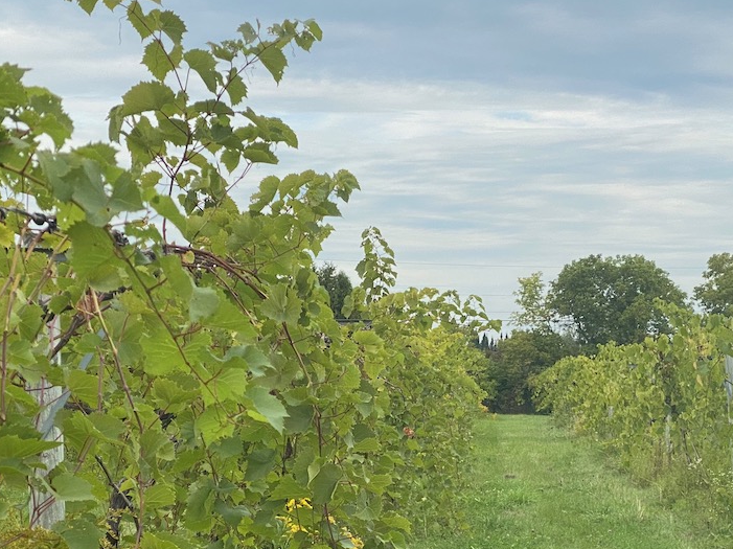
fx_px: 2011
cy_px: 412
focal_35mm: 95
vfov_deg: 15.5
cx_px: 425
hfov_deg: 20.6
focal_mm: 6
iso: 20
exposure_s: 1/813
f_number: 2
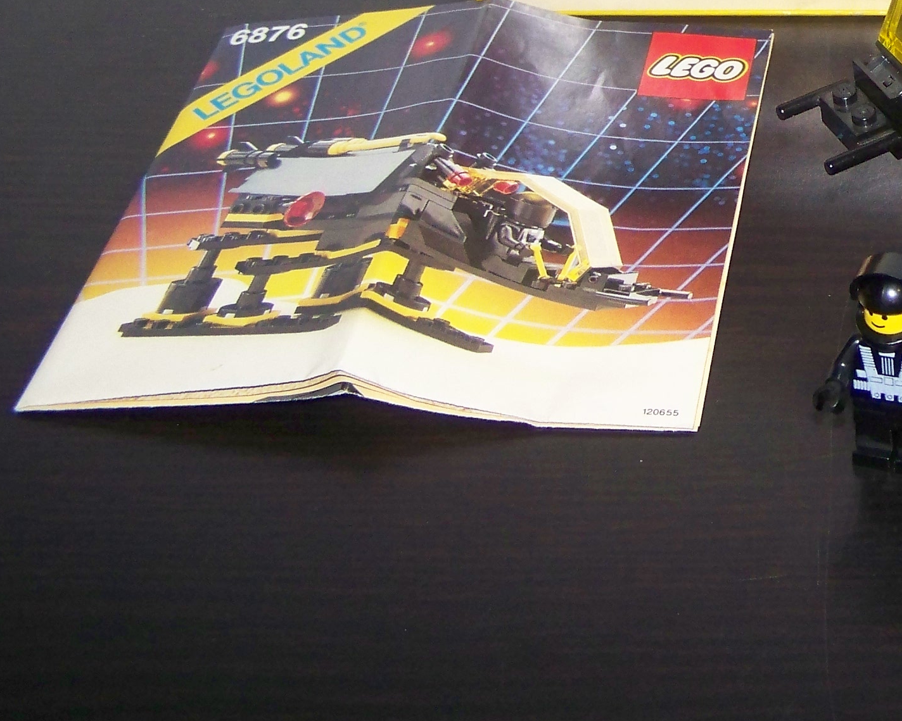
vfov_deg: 18.8
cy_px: 38
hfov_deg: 22.6
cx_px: 967
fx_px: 2136
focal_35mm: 80
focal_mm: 6.3
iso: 200
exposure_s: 1/30
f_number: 2.8
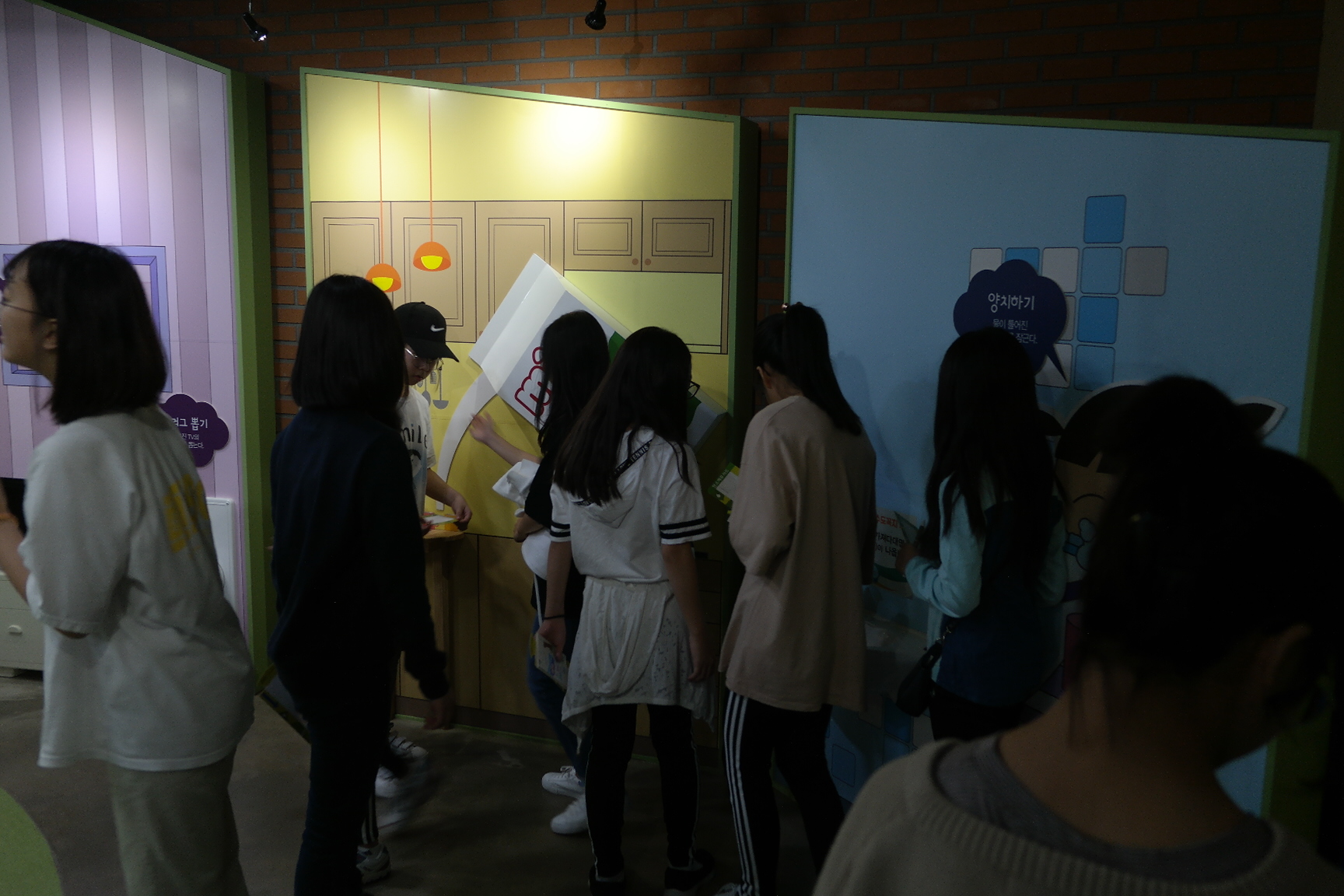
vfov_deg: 43.6
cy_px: 448
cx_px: 672
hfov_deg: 61.9
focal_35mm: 30
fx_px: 1120
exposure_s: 1/40
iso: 200
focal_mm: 20
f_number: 3.5
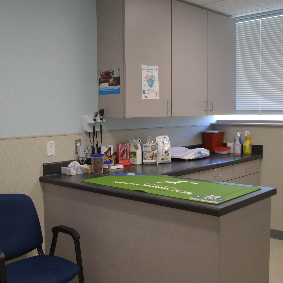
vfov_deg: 39.2
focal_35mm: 43
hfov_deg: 39.0
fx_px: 398
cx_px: 111
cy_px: 141
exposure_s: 1/100
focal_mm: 22
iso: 400
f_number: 3.8
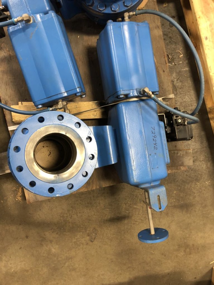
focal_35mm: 28
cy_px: 142
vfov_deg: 63.4
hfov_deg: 49.7
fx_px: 231
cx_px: 107
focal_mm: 3.99
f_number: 1.8
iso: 64
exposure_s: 1/15
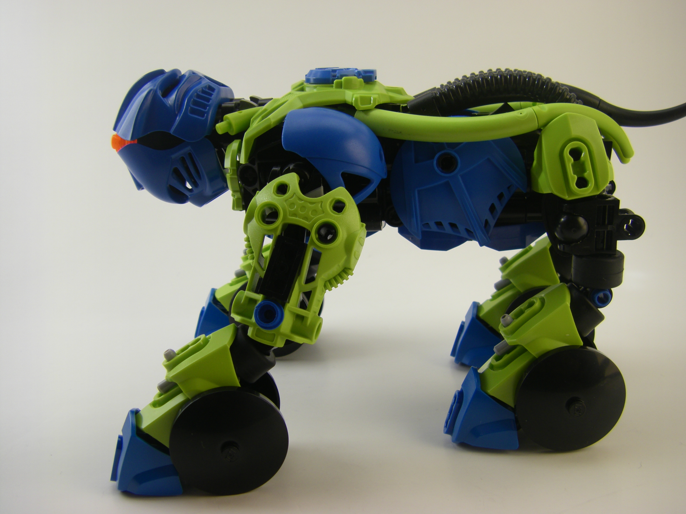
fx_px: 773
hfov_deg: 47.9
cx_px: 351
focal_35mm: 39
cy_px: 256
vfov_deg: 36.8
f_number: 3.5
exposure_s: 1/160
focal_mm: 6.3
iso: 64
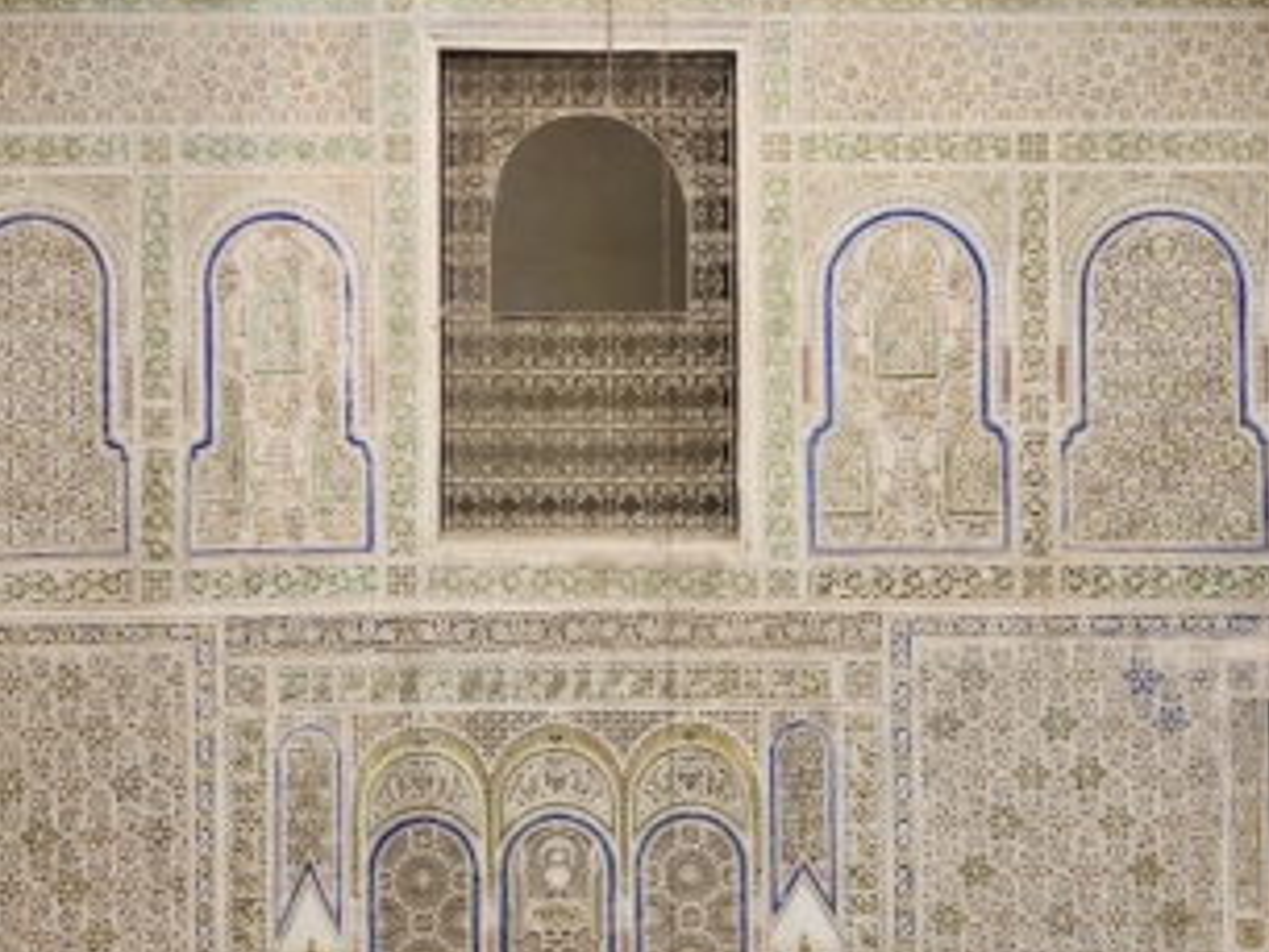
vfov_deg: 32.5
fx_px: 1614
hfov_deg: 42.9
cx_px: 607
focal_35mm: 44
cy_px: 283
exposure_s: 1/180
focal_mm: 5.4
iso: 50
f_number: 1.8
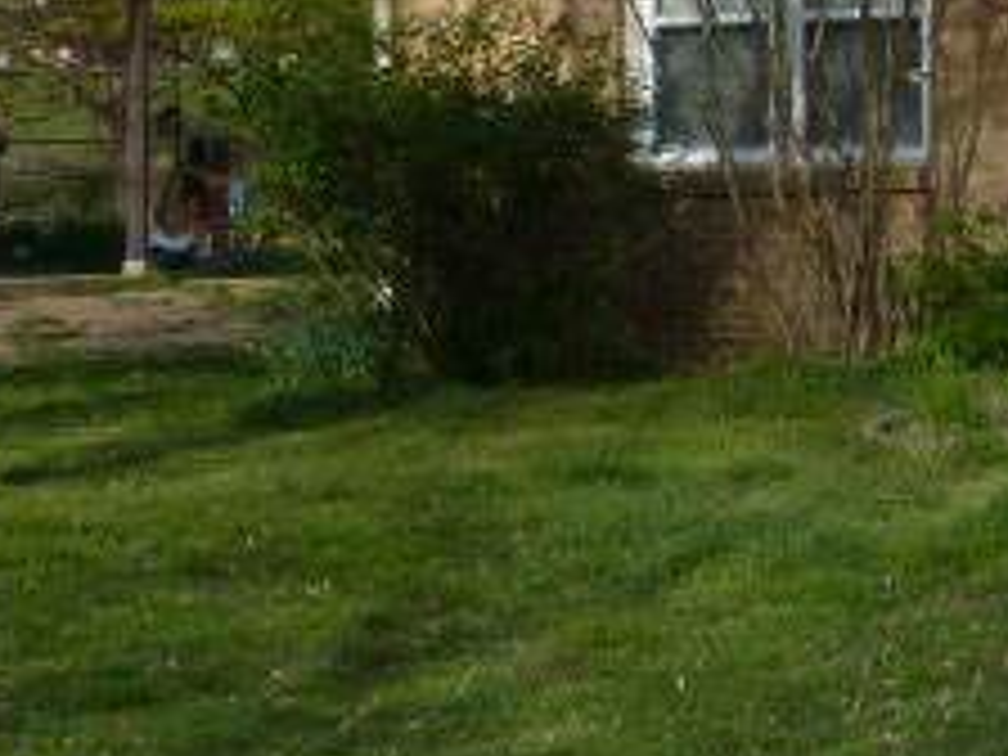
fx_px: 3989
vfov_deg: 10.7
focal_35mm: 137
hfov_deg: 13.8
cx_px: 1382
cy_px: -126
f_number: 4
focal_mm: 4.4
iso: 80
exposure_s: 1/400
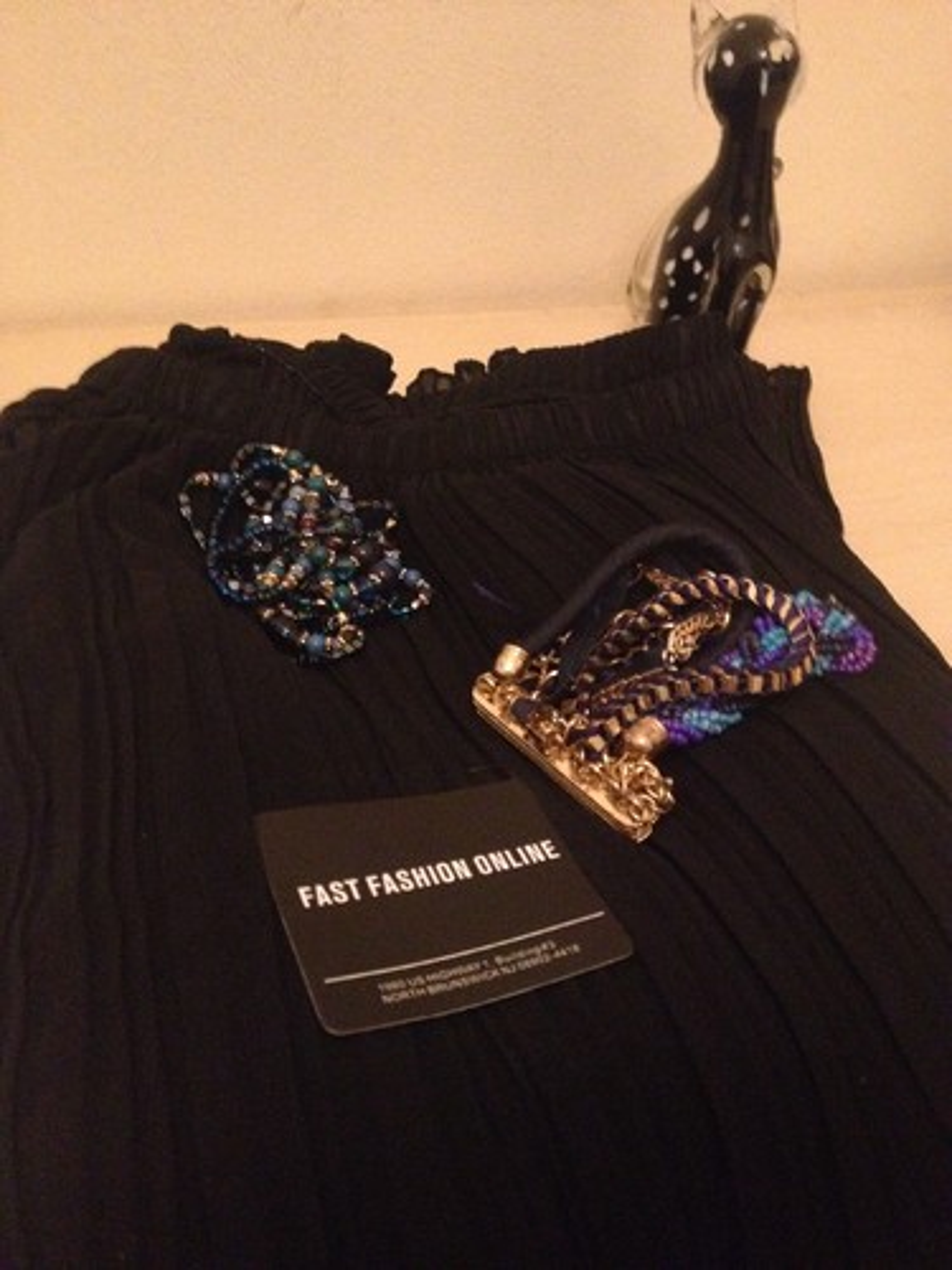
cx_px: 476
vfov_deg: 52.6
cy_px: 635
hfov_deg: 40.7
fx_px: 1283
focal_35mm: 35
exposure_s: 1/17
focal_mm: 4.28
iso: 800
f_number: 2.4
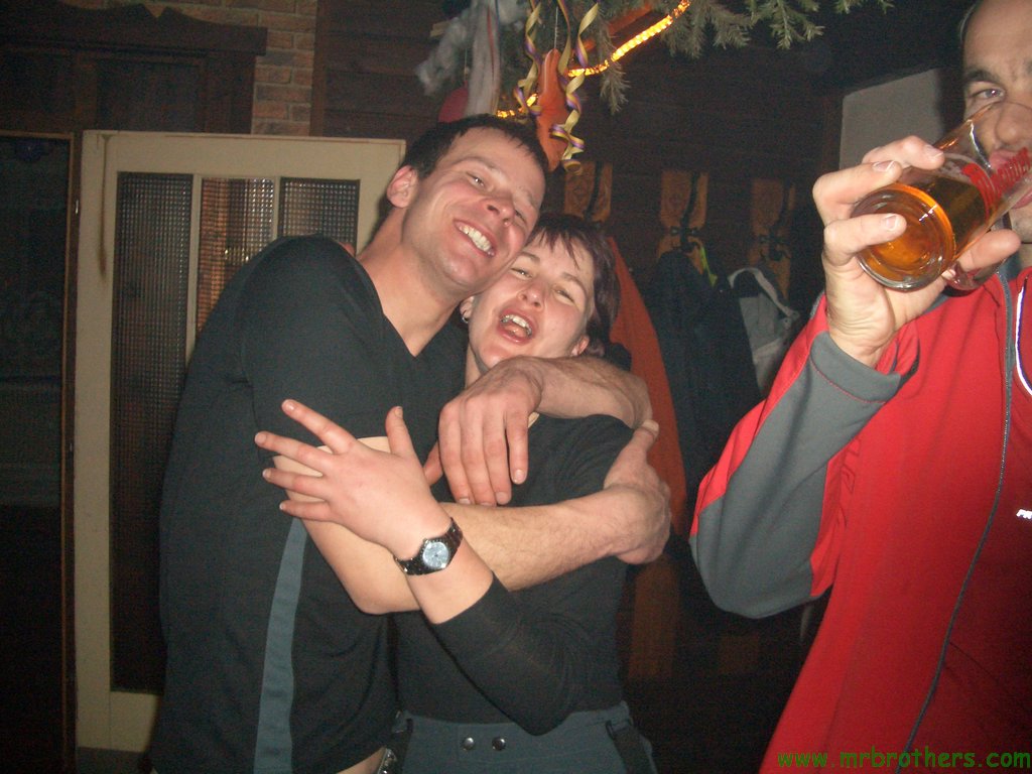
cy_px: 387
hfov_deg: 52.6
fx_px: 1043
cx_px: 516
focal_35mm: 35
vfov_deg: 40.7
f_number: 2.6
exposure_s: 1/60
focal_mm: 5.8
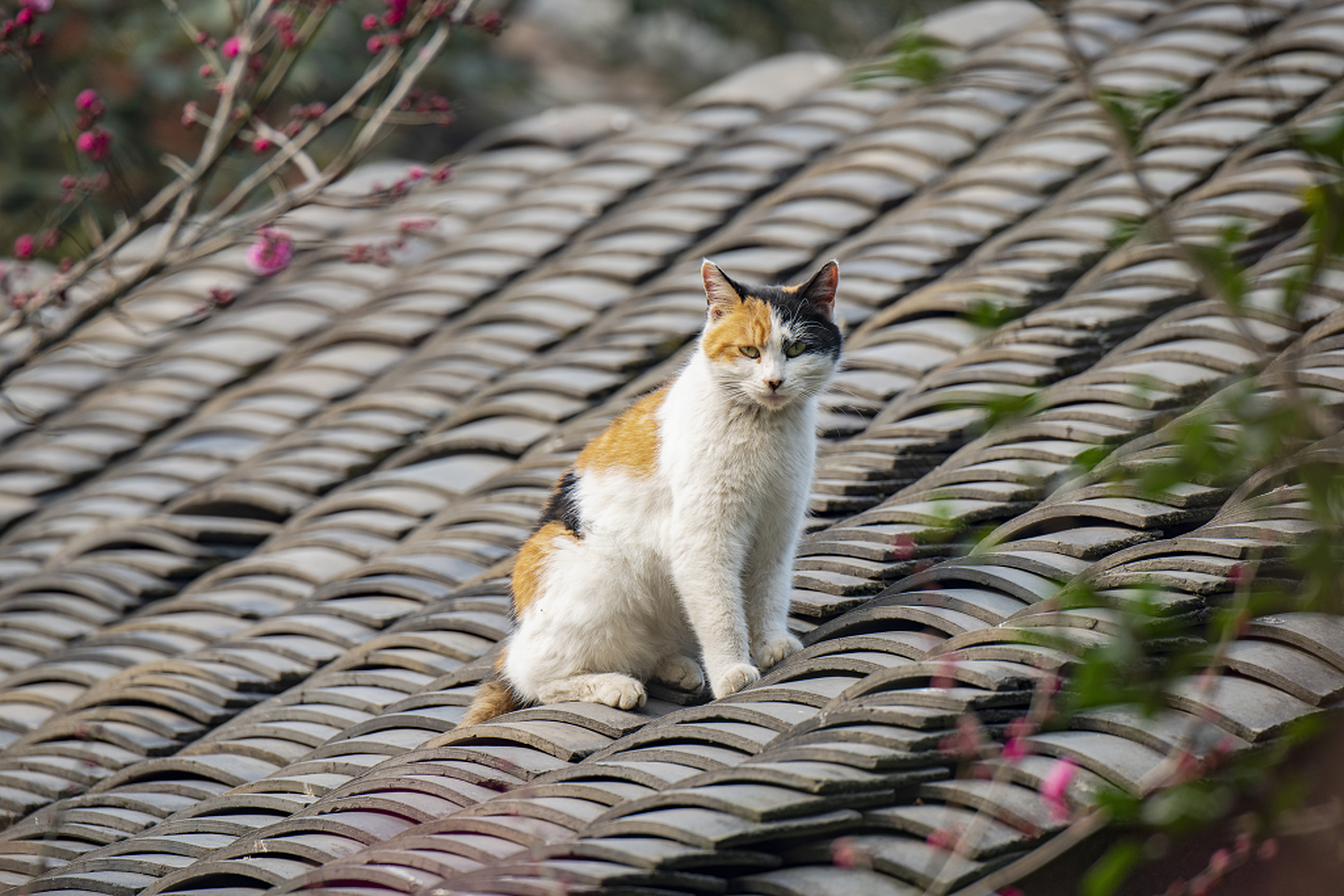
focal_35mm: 400
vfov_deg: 3.4
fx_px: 14934
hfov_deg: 5.2
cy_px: 448
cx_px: 672
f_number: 7.1
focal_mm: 400
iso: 100
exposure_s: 1/200
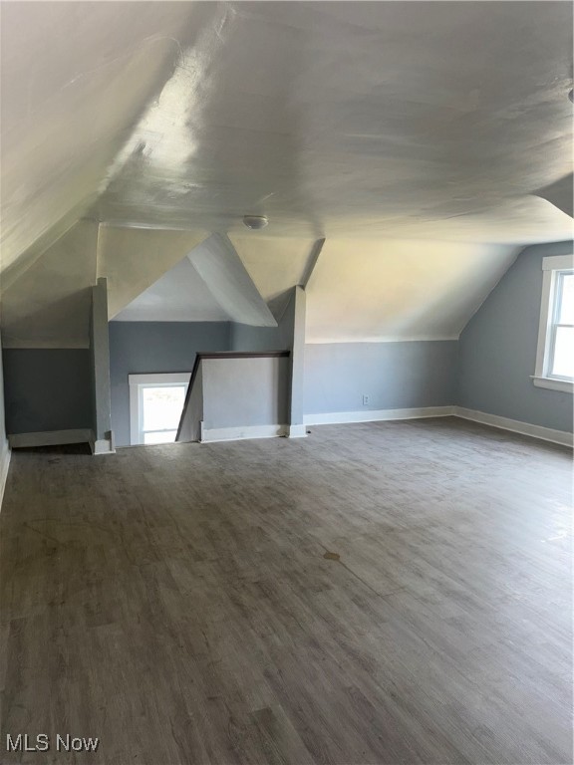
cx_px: 287
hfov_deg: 53.1
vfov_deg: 67.3
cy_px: 382
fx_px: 575
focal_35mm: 26
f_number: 1.6
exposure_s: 1/24
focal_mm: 5.96
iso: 64
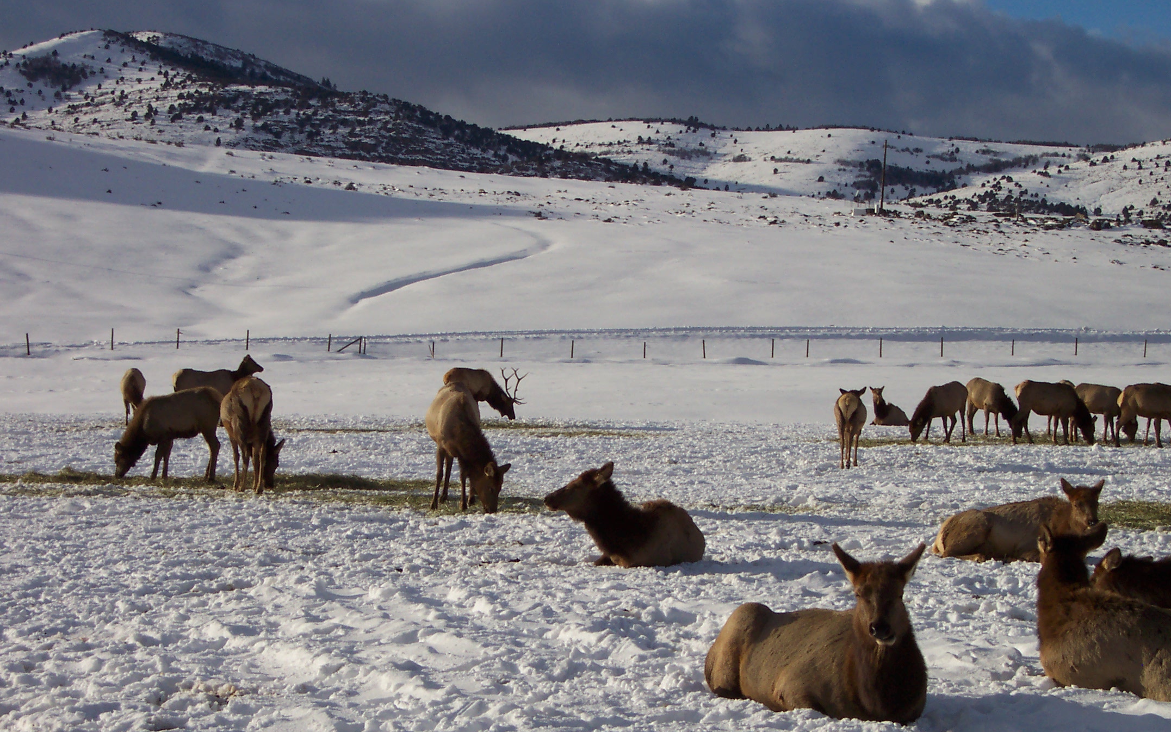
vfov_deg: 14.4
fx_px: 2904
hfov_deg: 22.8
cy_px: 380
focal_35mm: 91
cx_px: 587
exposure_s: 1/1000
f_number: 8
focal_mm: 18.7
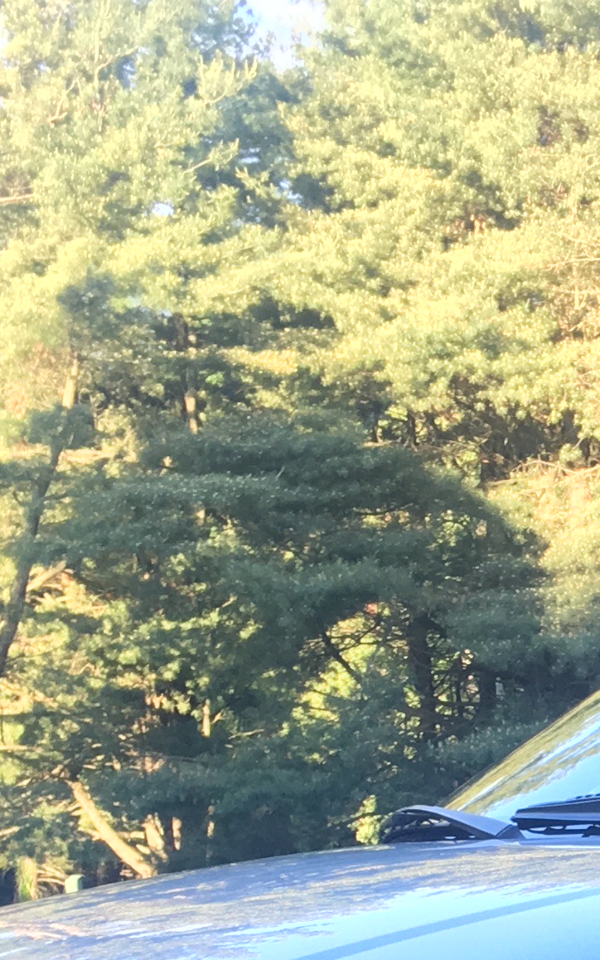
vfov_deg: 18.5
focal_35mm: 107
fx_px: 2799
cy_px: 1118
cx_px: 964
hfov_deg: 11.6
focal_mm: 4.15
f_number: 2.2
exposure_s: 1/120
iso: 40
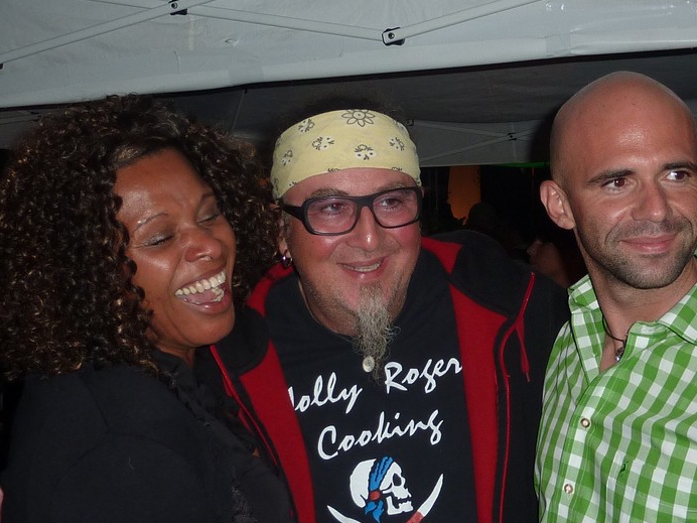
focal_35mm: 59
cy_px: 284
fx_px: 1188
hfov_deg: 32.7
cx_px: 375
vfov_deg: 24.8
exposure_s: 1/125
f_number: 3.4
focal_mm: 4.7
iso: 125
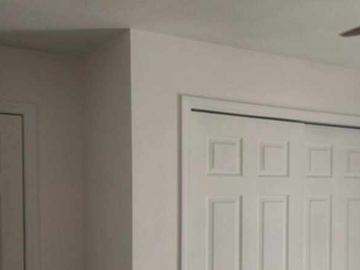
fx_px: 520
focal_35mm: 50
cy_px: 213
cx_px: 285
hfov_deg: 36.9
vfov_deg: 28.5
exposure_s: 1/180
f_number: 1.8
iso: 100
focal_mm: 5.54
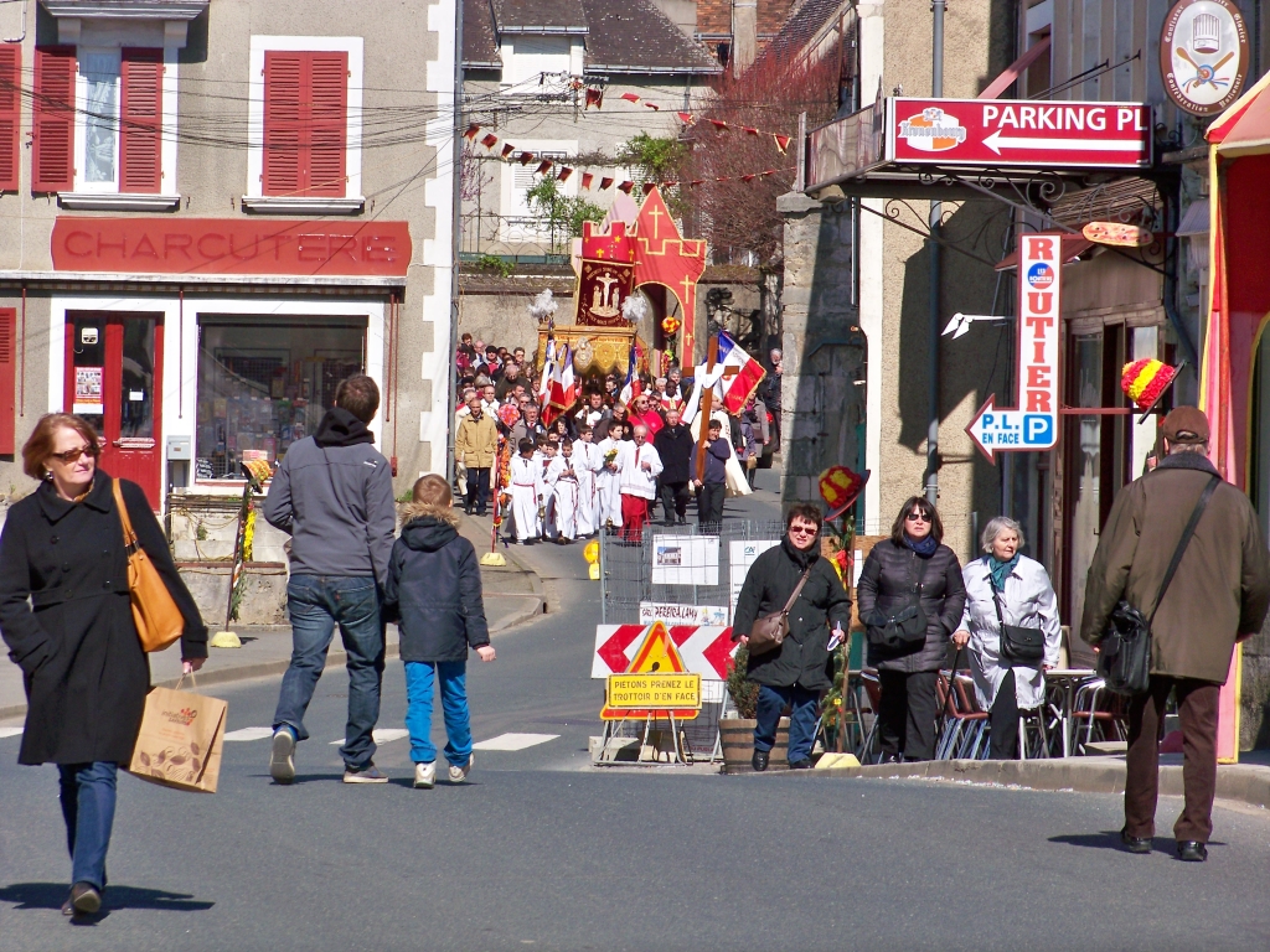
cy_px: 476
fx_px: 10860
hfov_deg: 6.7
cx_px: 635
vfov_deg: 5.0
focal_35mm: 296
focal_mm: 49.7
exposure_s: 1/500
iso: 100
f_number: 5.6
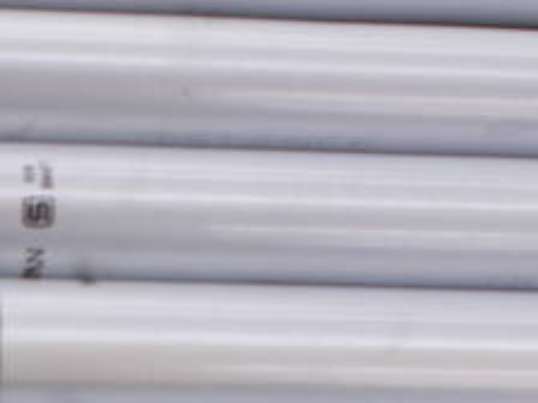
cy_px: 365
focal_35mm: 97
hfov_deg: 18.6
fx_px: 1508
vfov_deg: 15.1
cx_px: -192
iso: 80
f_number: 3.6
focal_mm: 6
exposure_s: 1/40
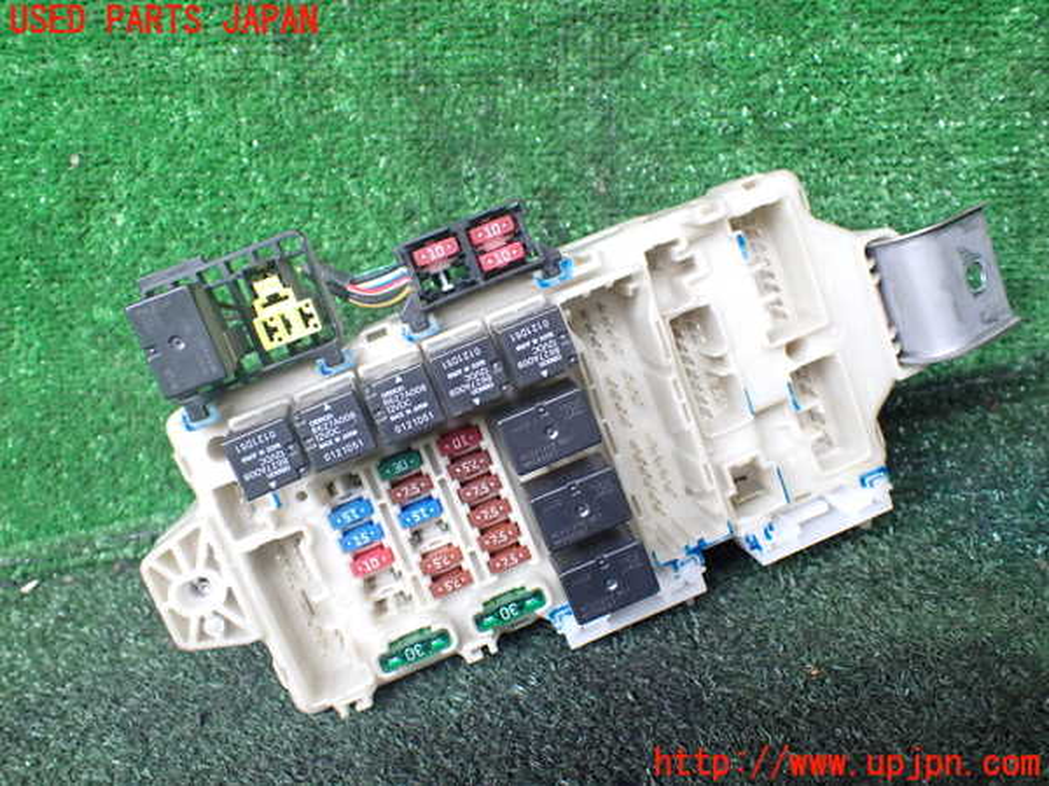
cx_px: 524
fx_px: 909
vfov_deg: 46.8
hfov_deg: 60.0
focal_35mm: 30
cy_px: 393
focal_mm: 5.4
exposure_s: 1/60
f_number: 2.3
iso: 800
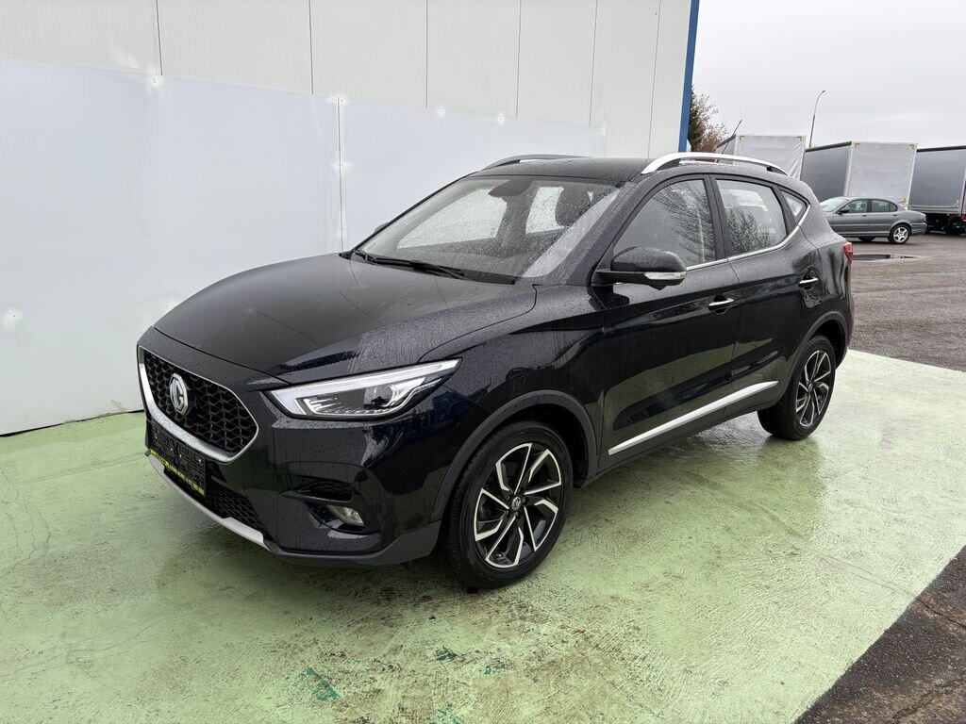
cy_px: 362
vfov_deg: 53.1
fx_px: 726
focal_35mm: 26
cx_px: 483
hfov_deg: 67.3
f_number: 1.6
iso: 50
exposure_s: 1/417
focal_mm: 5.96
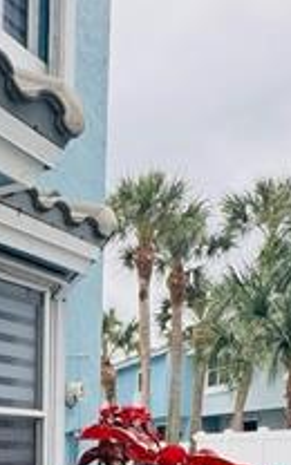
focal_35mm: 57
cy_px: 525
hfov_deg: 21.6
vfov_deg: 31.3
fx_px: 723
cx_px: -25
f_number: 2.2
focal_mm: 2.22
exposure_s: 1/187
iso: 40
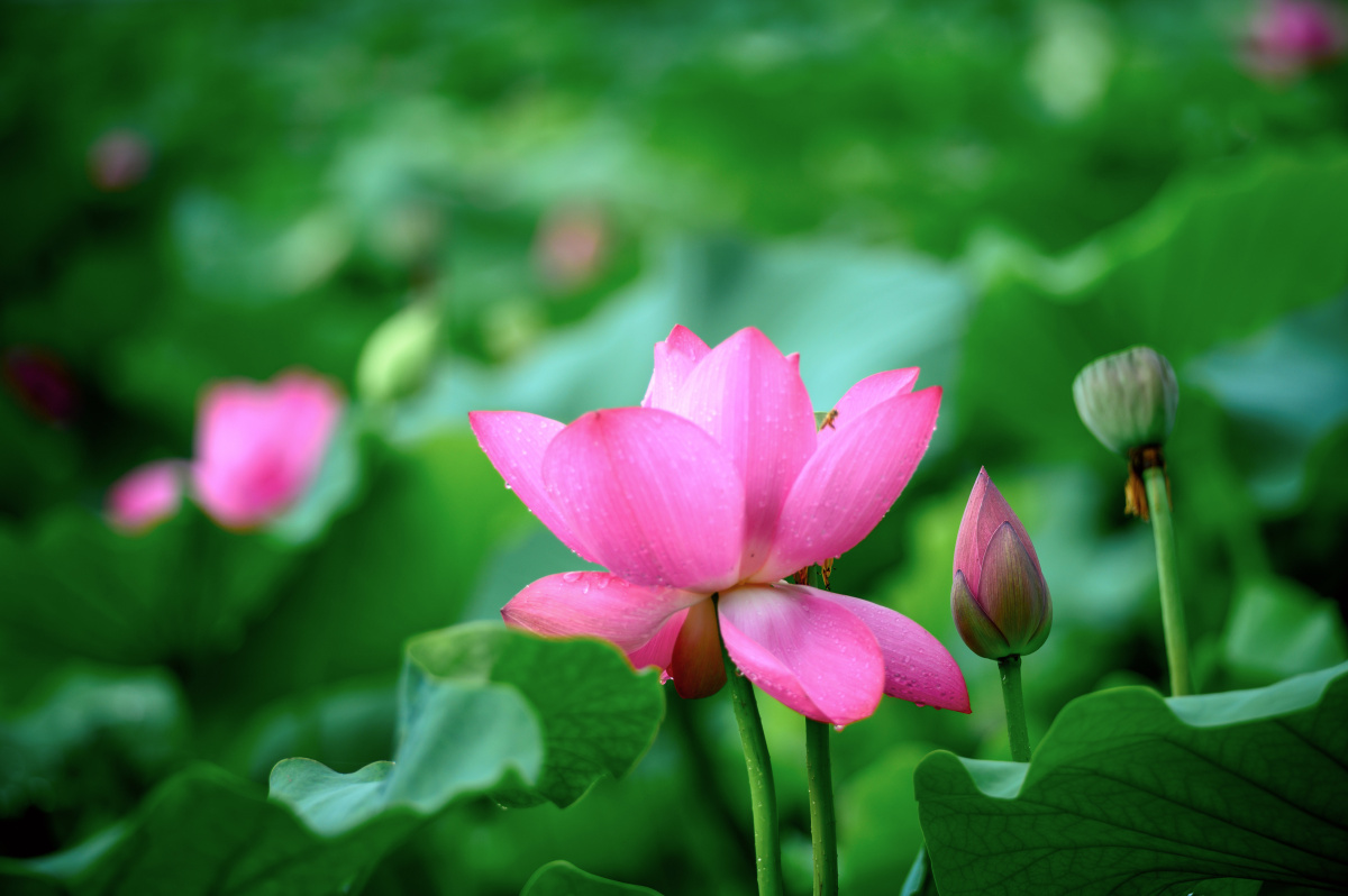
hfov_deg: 11.4
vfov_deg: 7.6
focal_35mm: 180
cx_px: 674
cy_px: 448
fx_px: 6734
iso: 200
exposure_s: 1/320
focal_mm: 180
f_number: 3.5
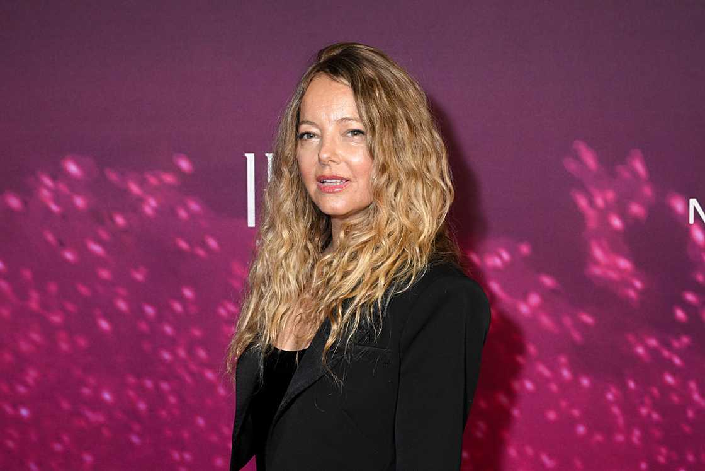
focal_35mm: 60
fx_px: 1175
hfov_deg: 33.4
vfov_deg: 22.6
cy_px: 236
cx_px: 352
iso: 1600
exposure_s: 1/160
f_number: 9
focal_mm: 60
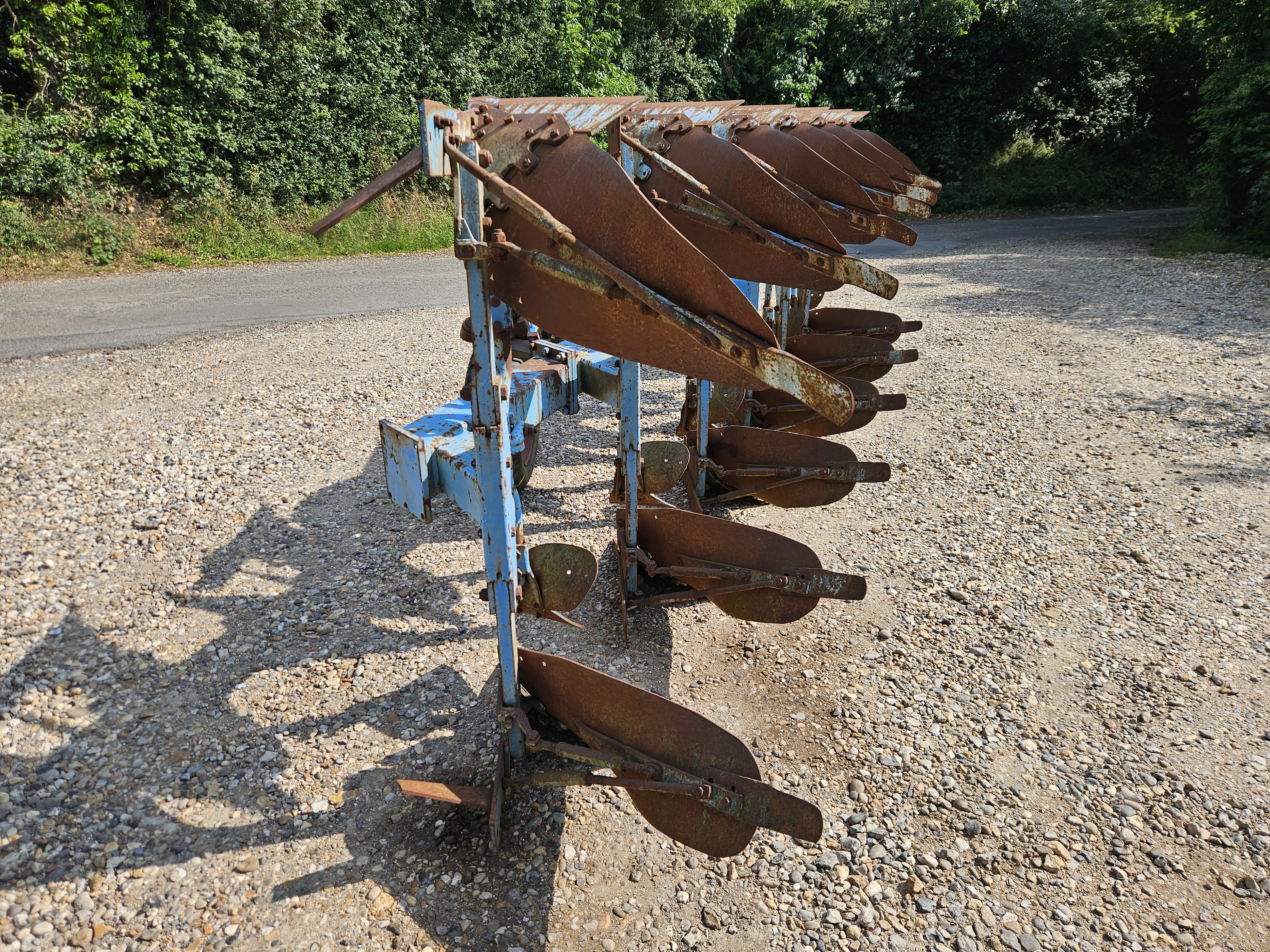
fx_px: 844
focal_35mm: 23
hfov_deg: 73.9
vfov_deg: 58.9
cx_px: 635
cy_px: 476
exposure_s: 1/1090
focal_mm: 5.4
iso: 25
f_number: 1.8
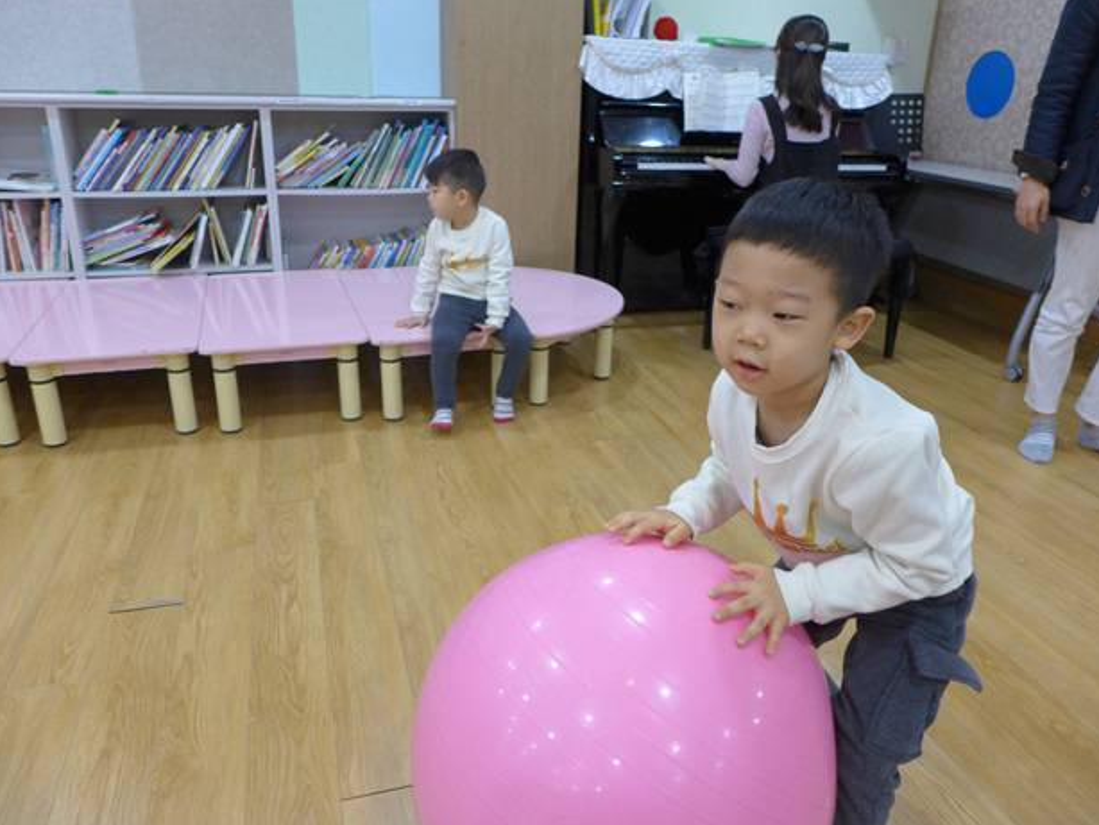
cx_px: 566
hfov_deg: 69.4
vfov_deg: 54.9
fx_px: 794
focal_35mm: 25
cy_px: 412
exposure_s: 1/250
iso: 320
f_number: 1.4
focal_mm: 4.7
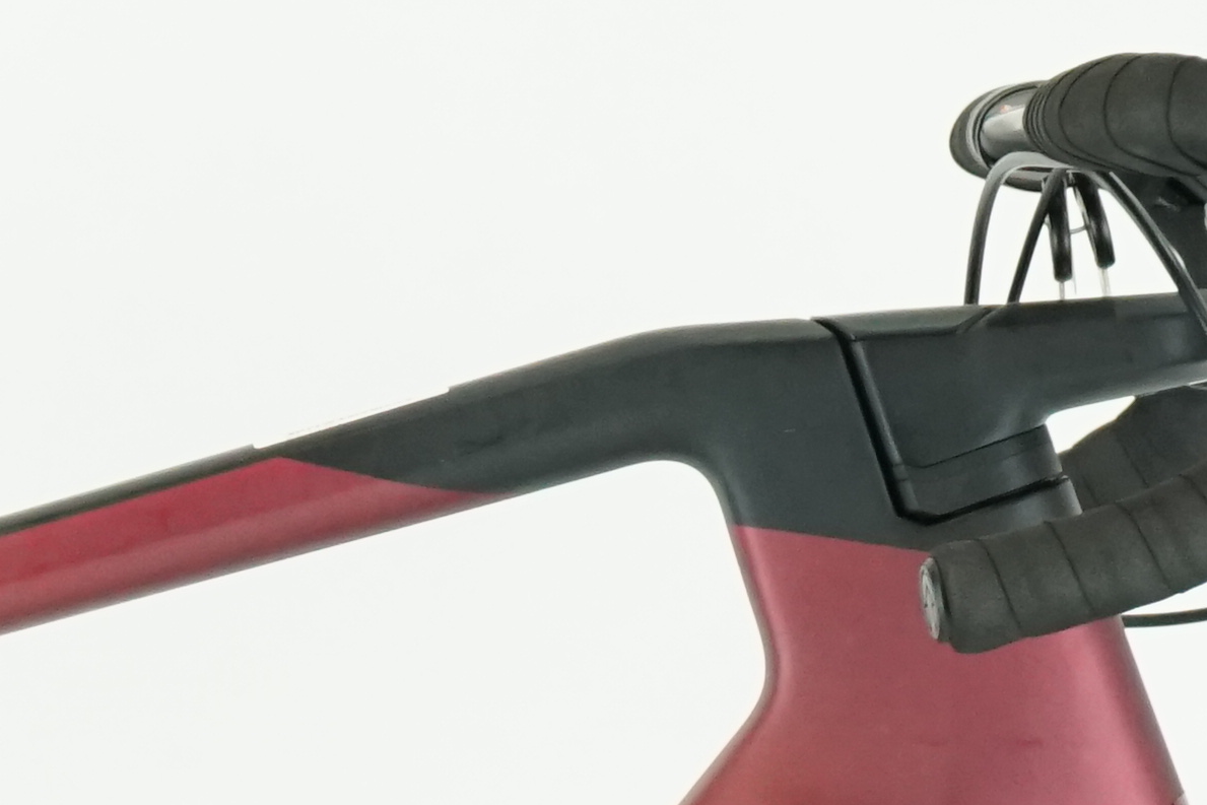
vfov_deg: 4.2
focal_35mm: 323
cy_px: 1553
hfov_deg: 6.4
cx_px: -81
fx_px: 10830
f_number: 5.6
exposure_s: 1/200
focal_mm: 64
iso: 2000
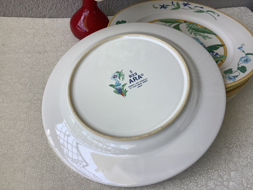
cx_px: 126
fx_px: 227
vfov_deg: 45.4
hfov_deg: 58.4
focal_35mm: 31
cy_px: 95
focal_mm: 3.3
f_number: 2.4
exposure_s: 1/121
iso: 25
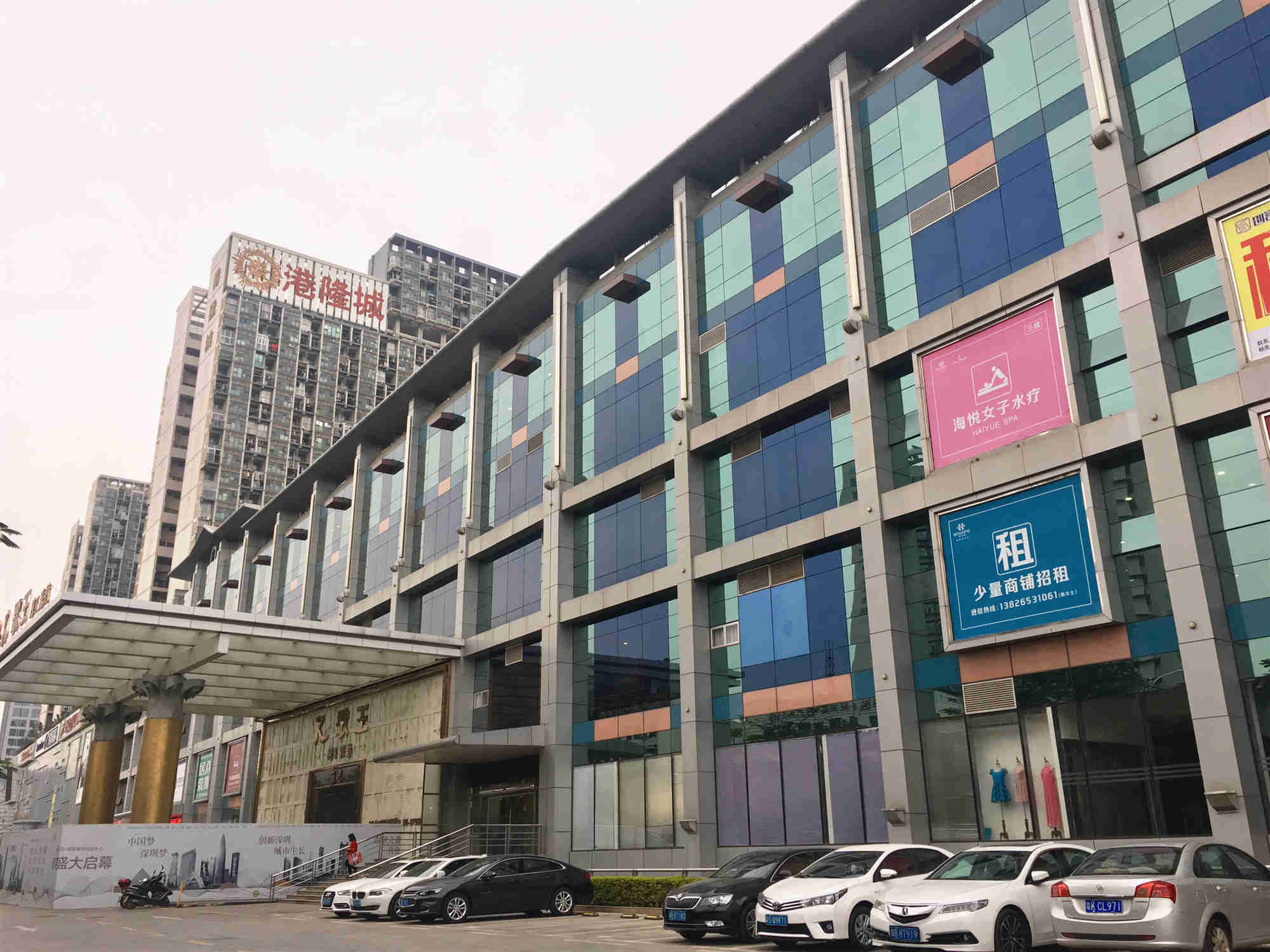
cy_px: 476
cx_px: 635
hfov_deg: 61.7
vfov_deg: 48.2
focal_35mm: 29
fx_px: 1064
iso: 40
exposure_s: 1/100
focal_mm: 4.15
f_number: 2.2
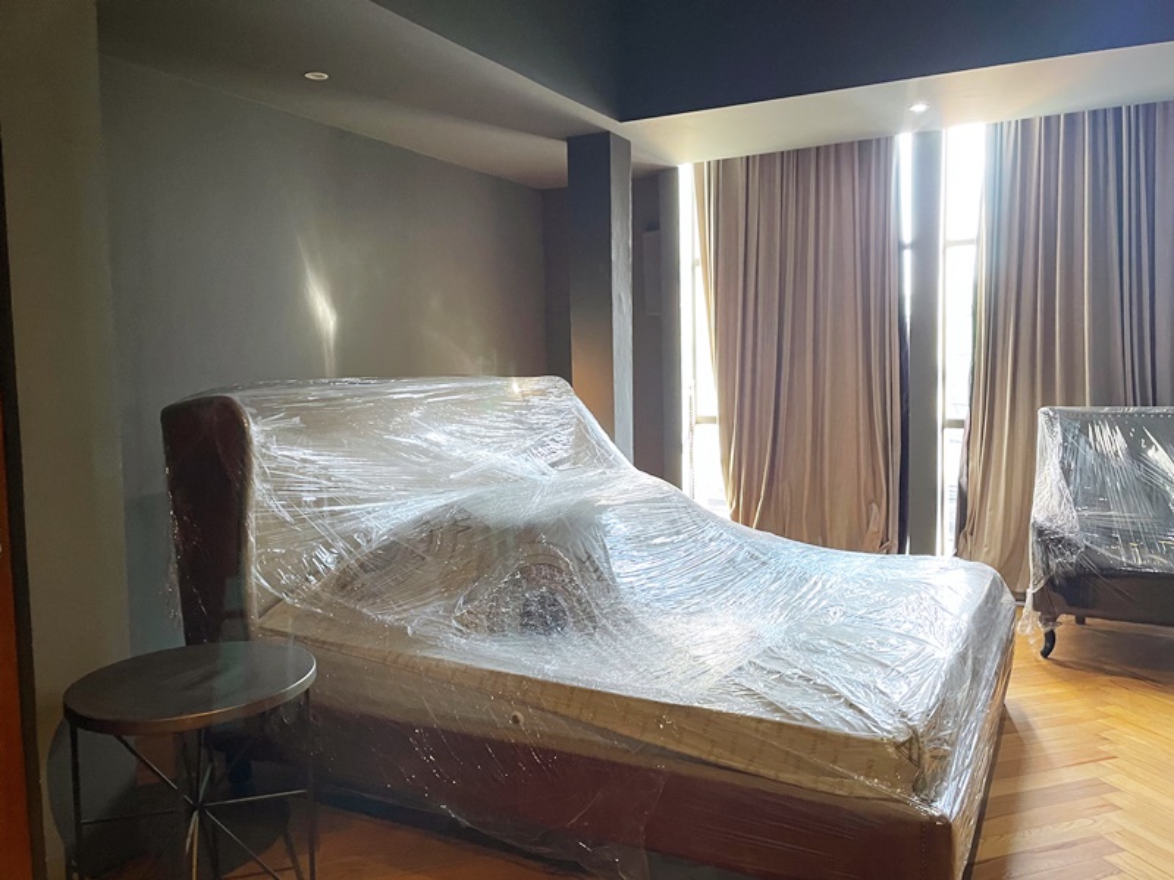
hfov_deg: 67.3
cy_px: 440
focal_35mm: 26
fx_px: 882
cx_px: 587
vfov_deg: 53.1
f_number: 1.6
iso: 320
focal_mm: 4.2
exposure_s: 1/60
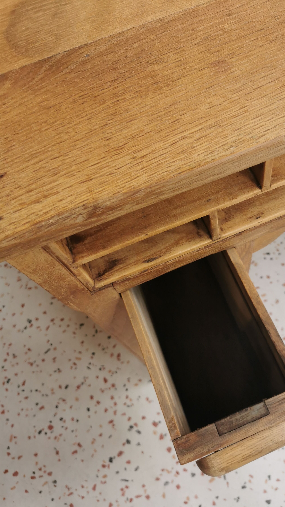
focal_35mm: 30
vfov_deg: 64.3
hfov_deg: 38.5
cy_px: 257
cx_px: 190
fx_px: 403
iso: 50
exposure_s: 1/150
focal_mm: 5.58
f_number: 1.8
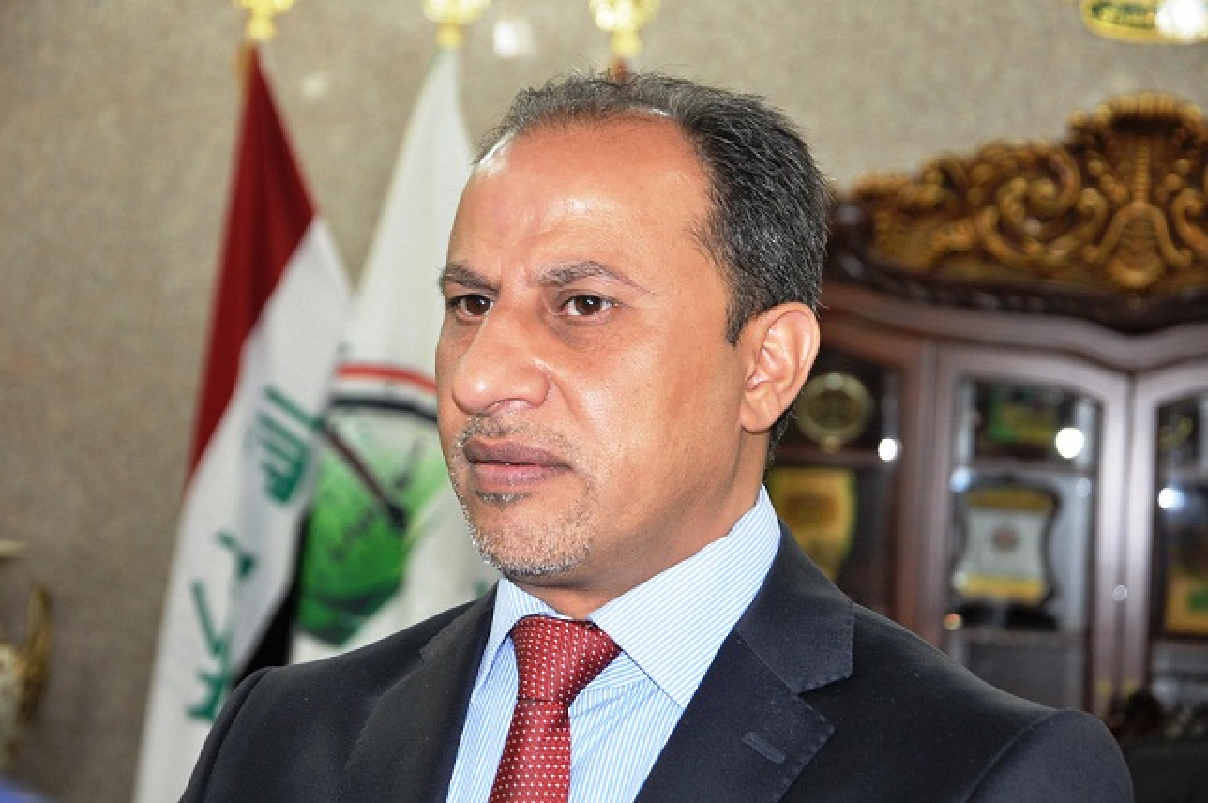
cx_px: 604
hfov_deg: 19.5
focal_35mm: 105
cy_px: 402
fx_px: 3520
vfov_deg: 13.0
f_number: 5.6
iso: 500
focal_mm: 70
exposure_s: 1/30
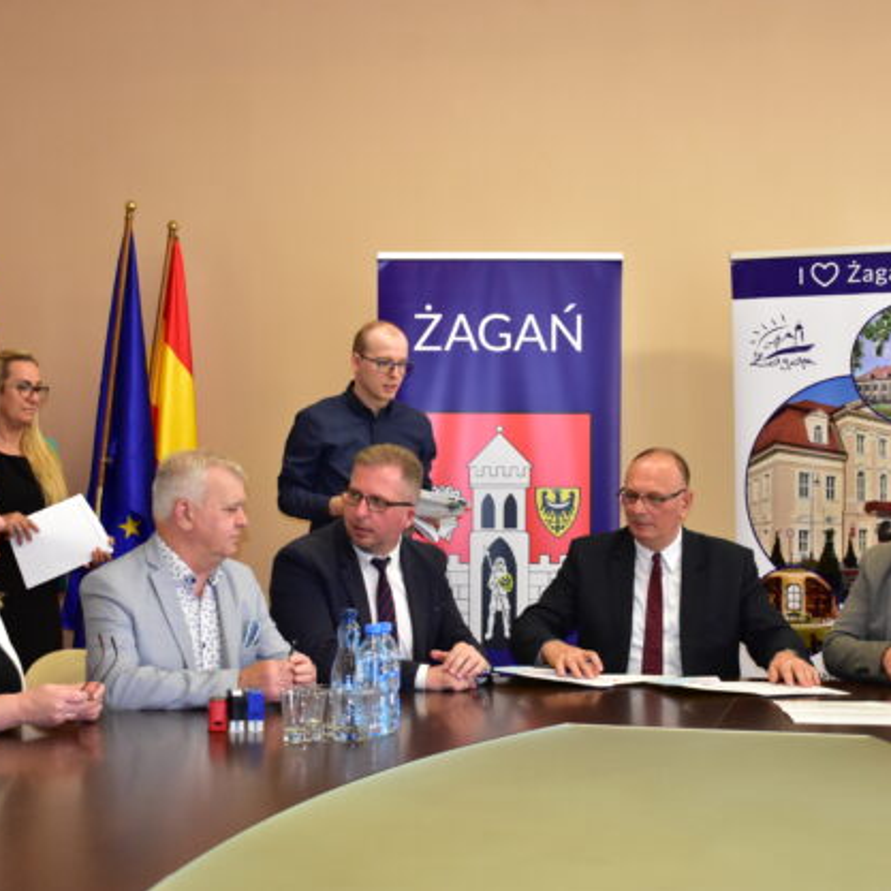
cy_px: 447
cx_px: 438
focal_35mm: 60
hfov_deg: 28.8
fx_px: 1737
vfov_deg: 28.8
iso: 1600
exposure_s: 1/160
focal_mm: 31
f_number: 5
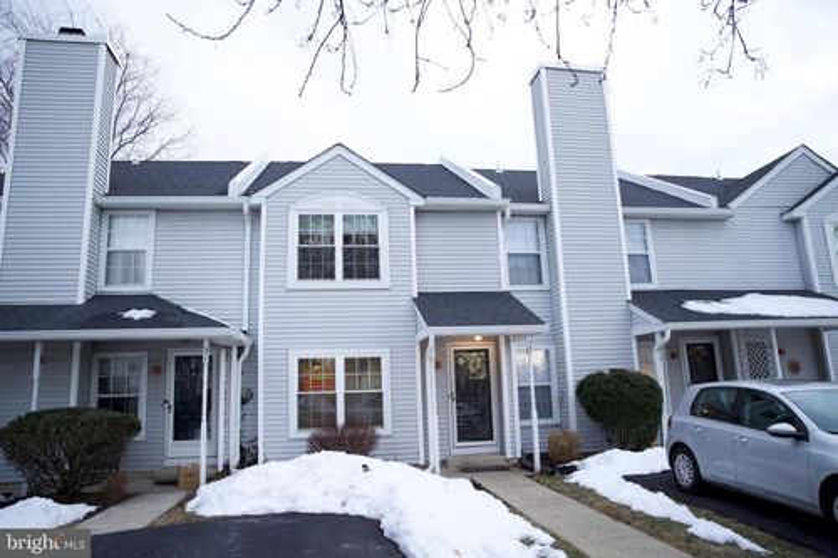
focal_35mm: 24
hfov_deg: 73.8
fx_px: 558
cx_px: 419
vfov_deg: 53.1
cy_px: 279
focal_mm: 24
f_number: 2.8
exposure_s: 1/100
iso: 320
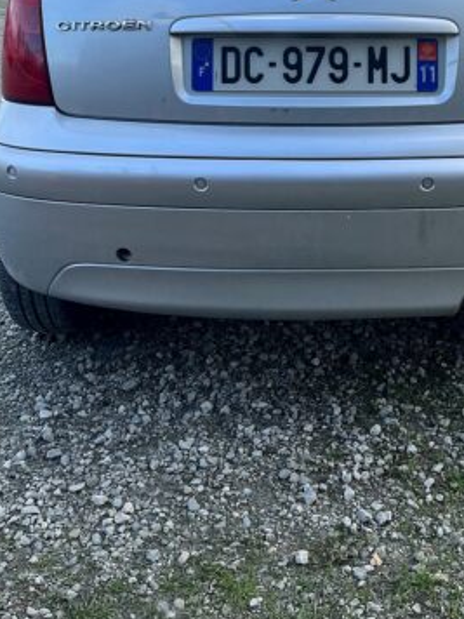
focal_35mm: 46
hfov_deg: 31.2
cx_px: 319
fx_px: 822
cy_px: 110
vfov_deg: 39.4
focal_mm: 5.1
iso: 50
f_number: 1.6
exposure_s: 1/1046
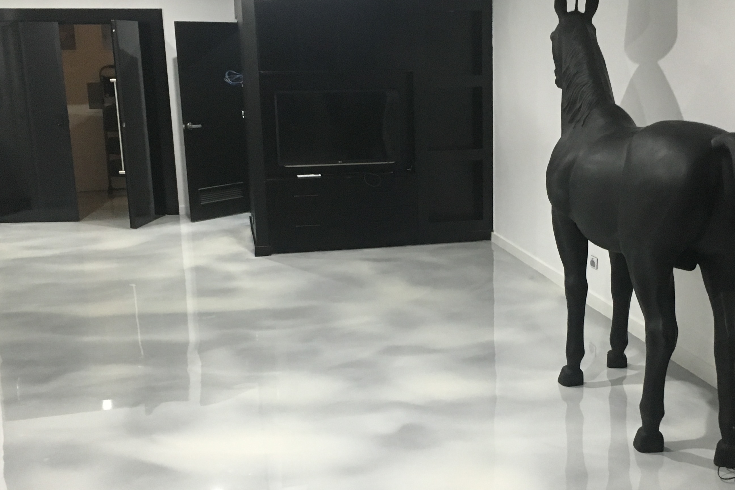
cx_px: 459
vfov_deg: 28.6
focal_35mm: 47
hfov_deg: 41.6
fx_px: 960
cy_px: 286
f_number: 2.2
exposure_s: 1/33
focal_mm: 4.15
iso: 200
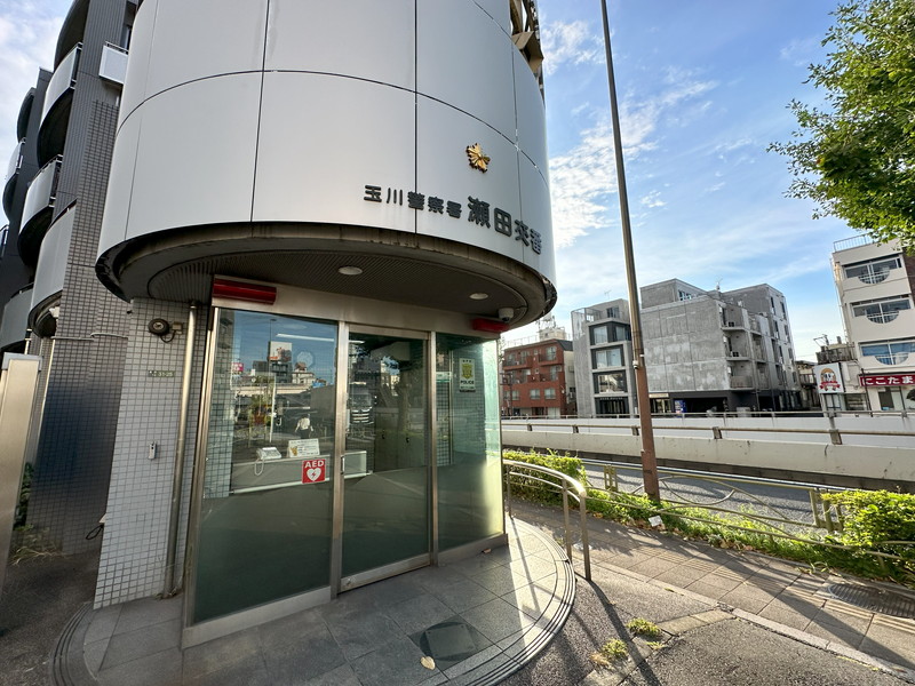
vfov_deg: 85.7
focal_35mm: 14
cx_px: 458
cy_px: 343
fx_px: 370
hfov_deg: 102.1
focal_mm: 2.22
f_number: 2.2
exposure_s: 1/1667
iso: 50
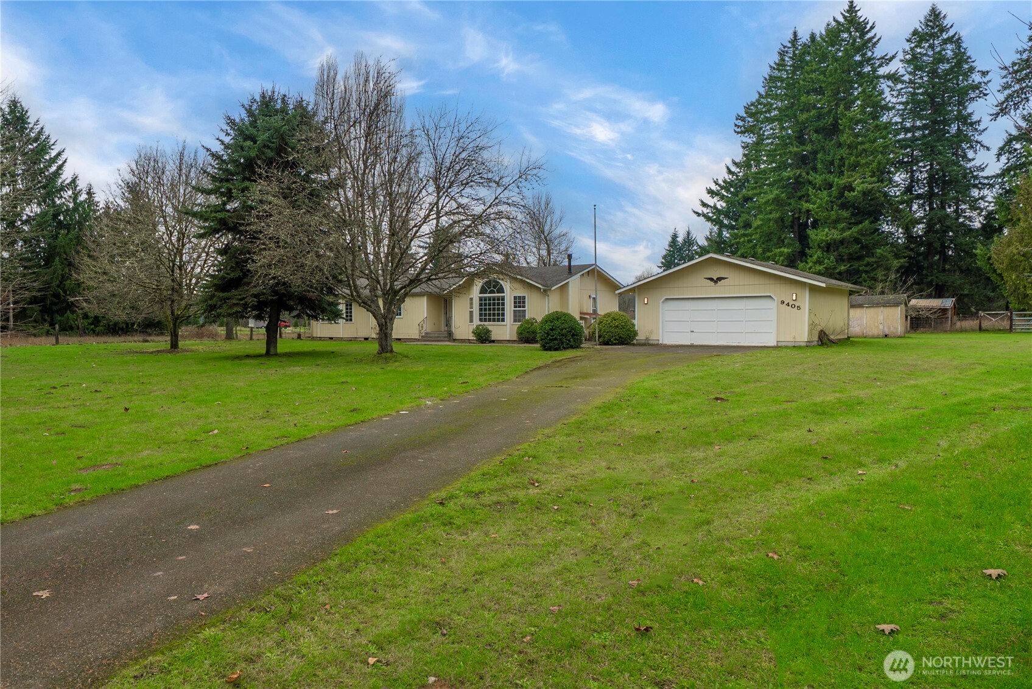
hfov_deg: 96.7
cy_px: 344
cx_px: 516
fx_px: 459
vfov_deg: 73.8
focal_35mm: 16
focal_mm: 16
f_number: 7.1
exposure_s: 1/50
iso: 80
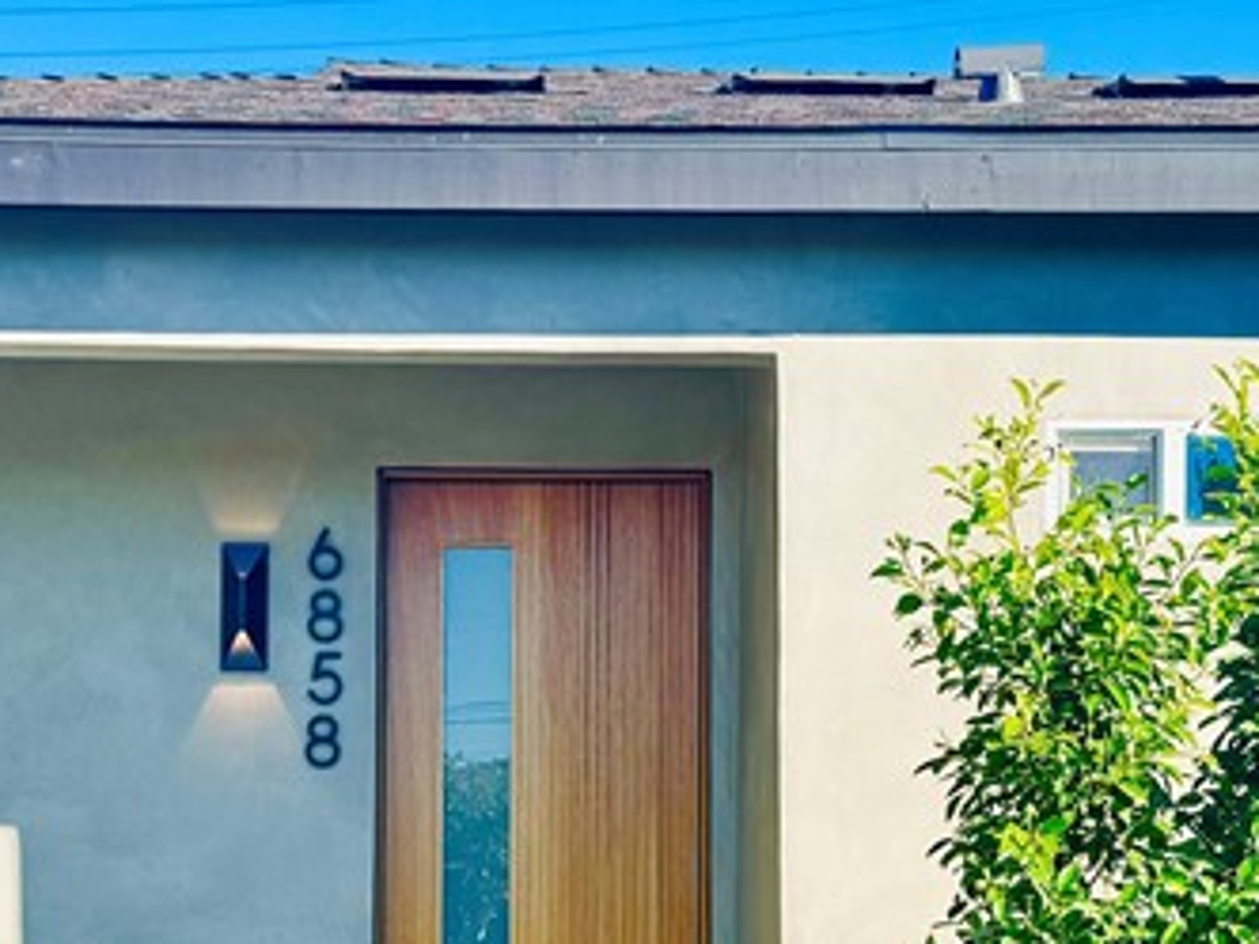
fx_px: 2691
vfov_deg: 19.7
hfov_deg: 26.3
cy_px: 754
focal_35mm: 74
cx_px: 557
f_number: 1.78
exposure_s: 1/1339
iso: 80
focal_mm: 6.76
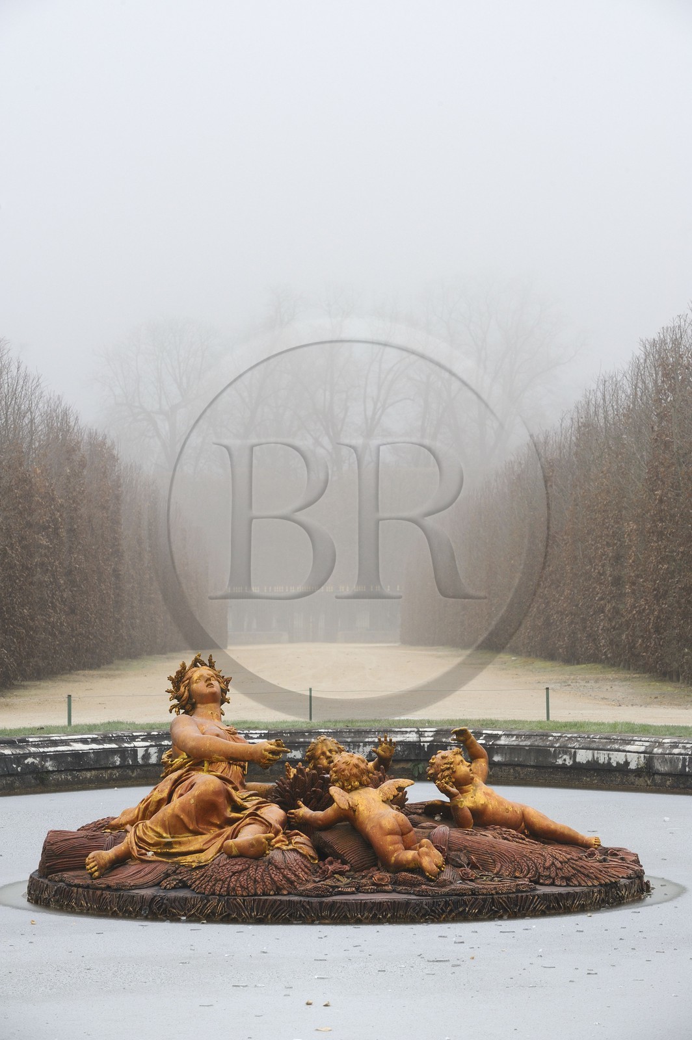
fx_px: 3610
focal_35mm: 125
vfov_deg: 16.4
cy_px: 520
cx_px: 346
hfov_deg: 10.9
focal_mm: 125
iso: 800
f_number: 10
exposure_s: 1/160
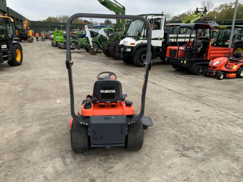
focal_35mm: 29
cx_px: 122
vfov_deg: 48.2
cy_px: 91
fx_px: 204
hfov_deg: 61.7
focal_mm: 3
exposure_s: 1/122
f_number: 1.8
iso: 64
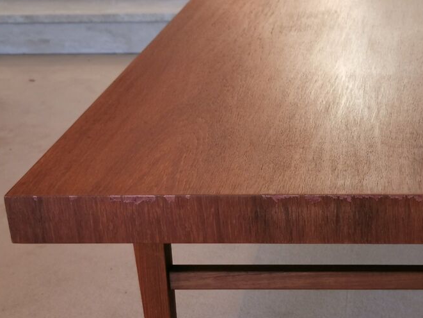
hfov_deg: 24.5
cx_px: 310
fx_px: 966
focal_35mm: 79
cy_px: 215
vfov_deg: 18.6
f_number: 1.8
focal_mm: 5.58
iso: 80
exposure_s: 1/100
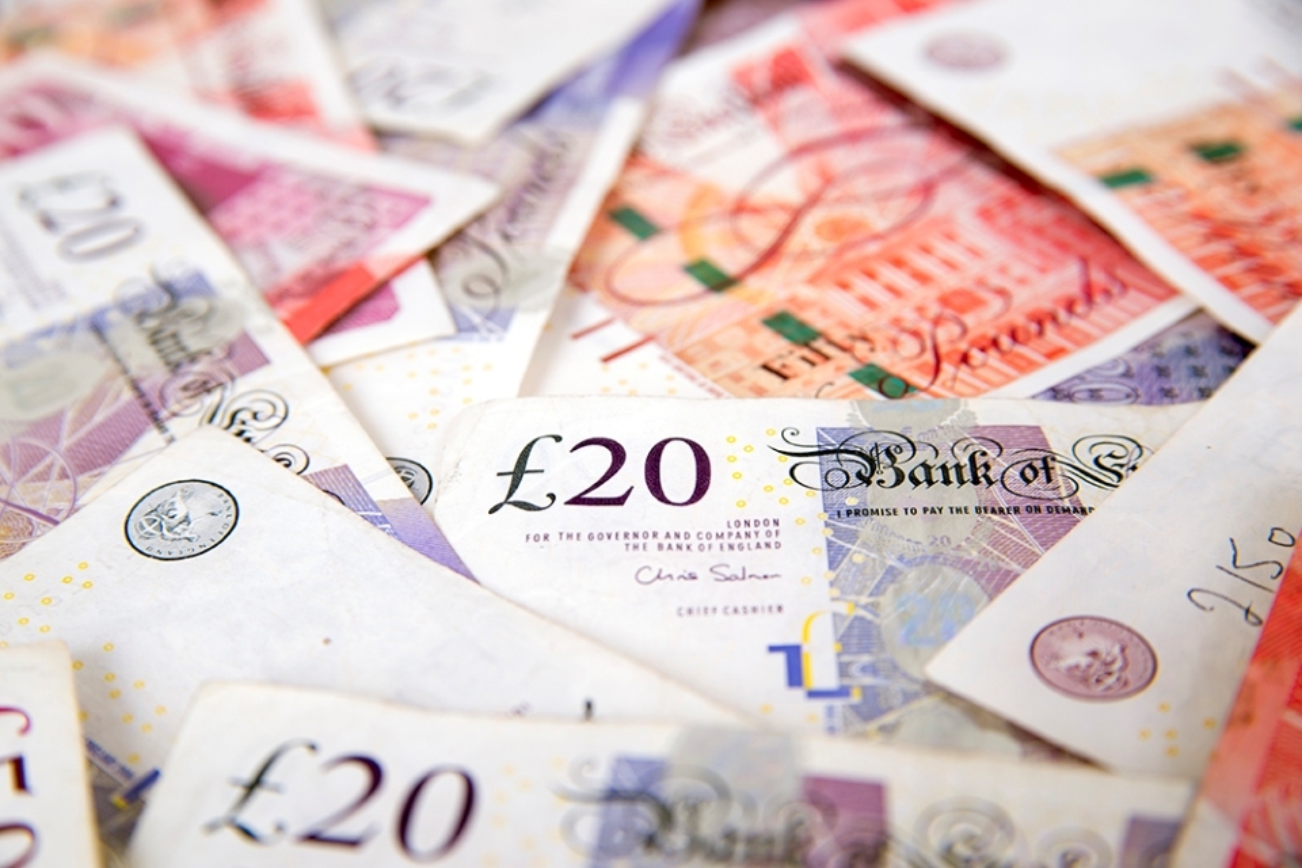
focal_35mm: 75
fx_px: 2712
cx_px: 651
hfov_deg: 27.0
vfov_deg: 18.2
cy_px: 434
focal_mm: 75
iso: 100
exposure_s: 1/125
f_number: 7.1
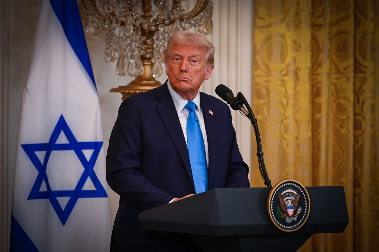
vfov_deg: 6.9
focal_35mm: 200
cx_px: 190
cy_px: 126
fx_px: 2104
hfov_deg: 10.3
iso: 3200
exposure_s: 1/100
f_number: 5.6
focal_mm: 200
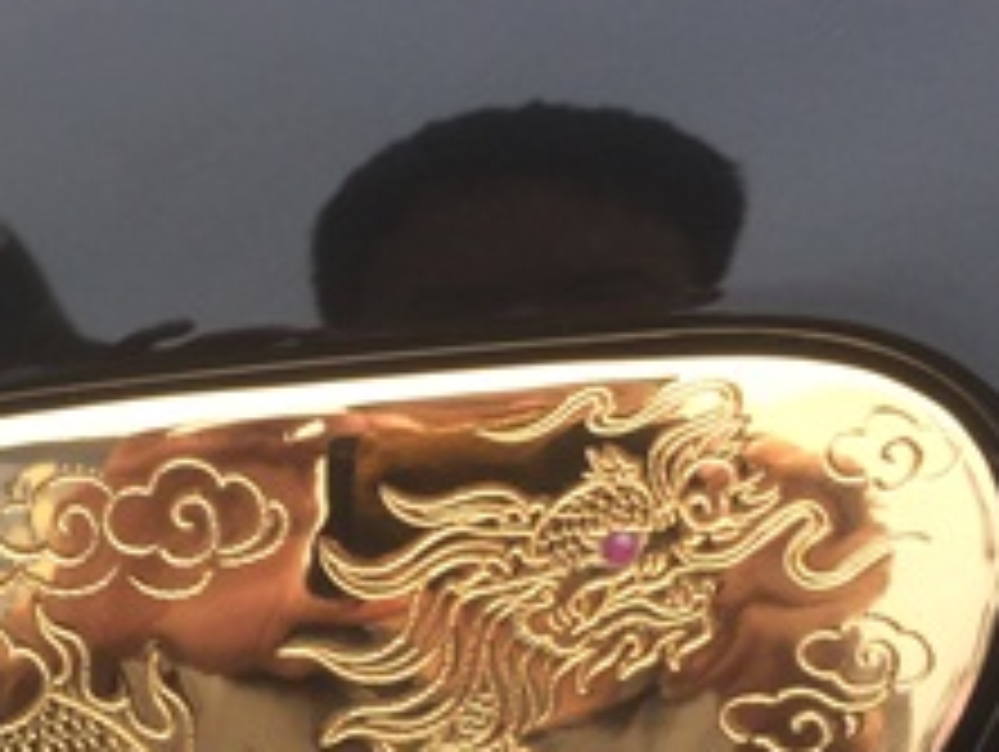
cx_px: 40
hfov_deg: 23.3
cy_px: 729
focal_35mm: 81
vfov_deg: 17.9
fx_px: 2340
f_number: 2.2
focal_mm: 4.12
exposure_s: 1/273
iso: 32
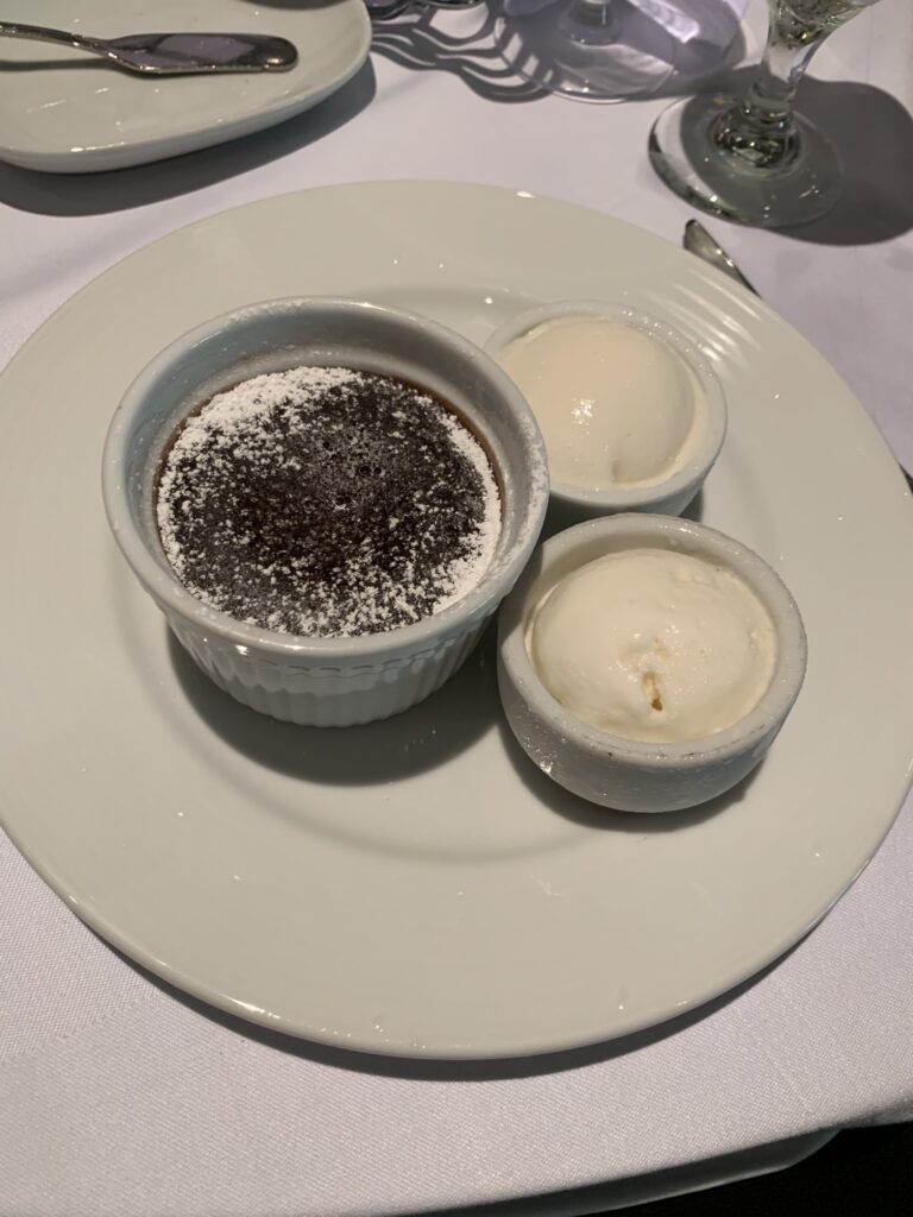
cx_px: 456
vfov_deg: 67.3
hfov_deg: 53.1
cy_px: 608
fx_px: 914
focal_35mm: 26
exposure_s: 1/60
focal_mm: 4.25
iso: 200
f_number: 1.8
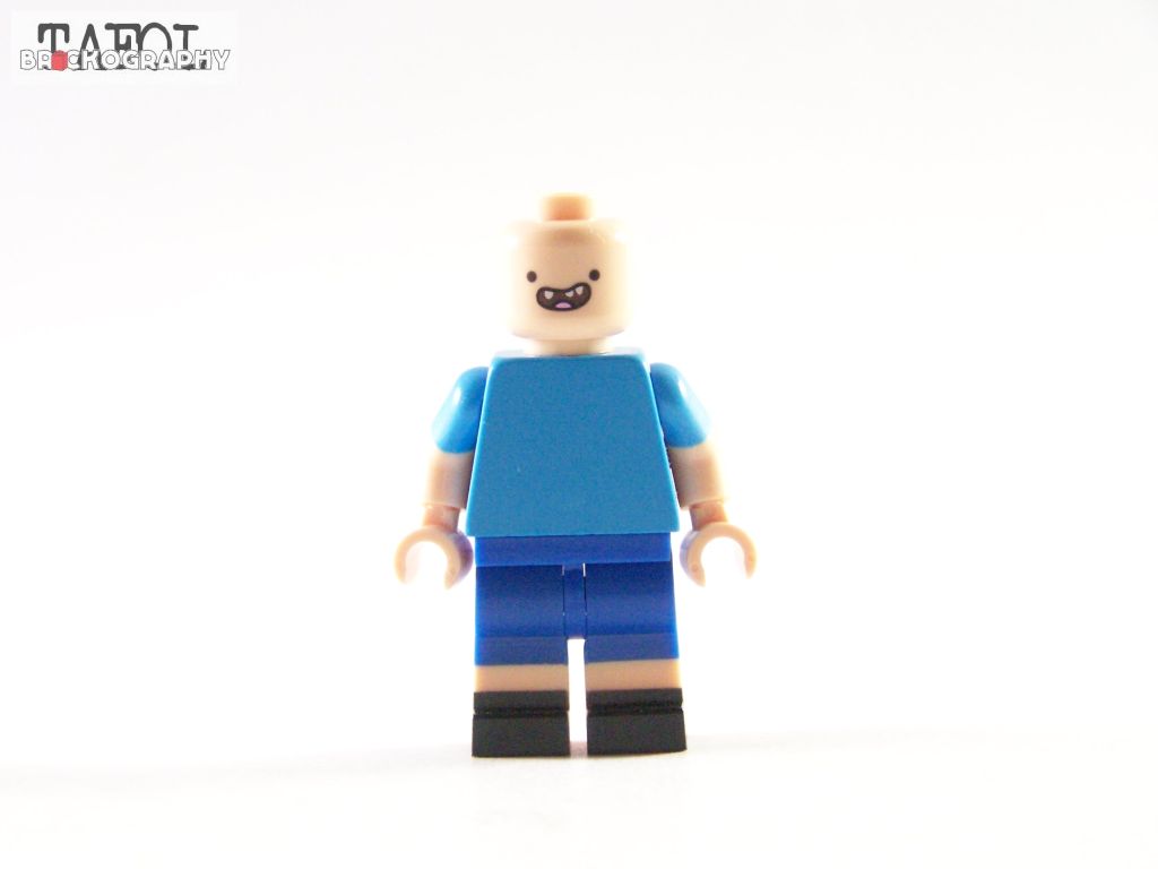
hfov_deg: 18.7
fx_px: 3513
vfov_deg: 14.1
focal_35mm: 105
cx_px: 579
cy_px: 434
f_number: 3.2
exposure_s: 1/45
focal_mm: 17.5
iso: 400
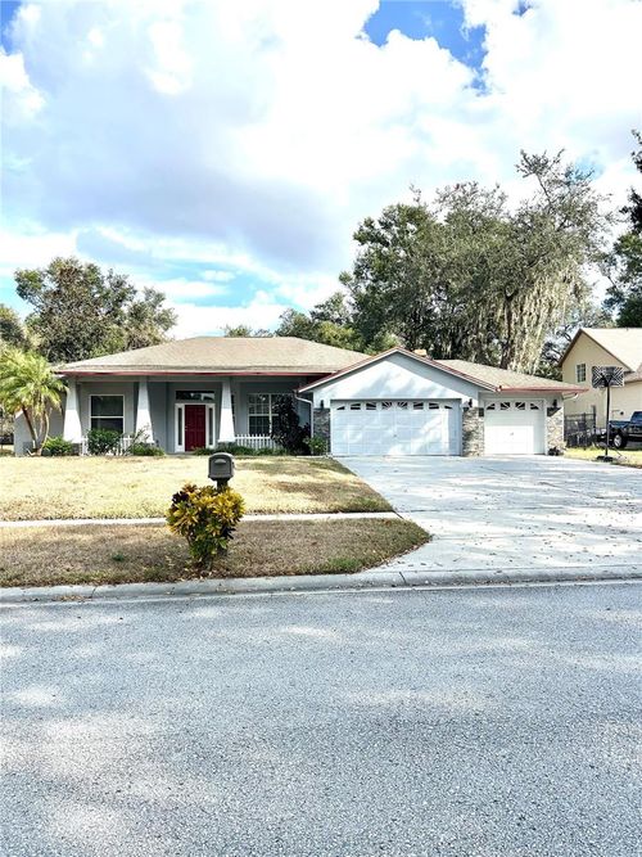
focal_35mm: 26
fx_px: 643
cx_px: 321
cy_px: 428
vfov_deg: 67.3
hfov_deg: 53.0
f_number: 1.5
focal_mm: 5.7
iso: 50
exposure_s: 1/3571
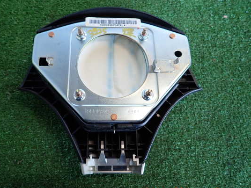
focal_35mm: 28
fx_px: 203
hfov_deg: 63.3
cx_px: 111
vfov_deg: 49.7
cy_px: 93
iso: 200
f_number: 2
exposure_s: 1/50
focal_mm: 4.5
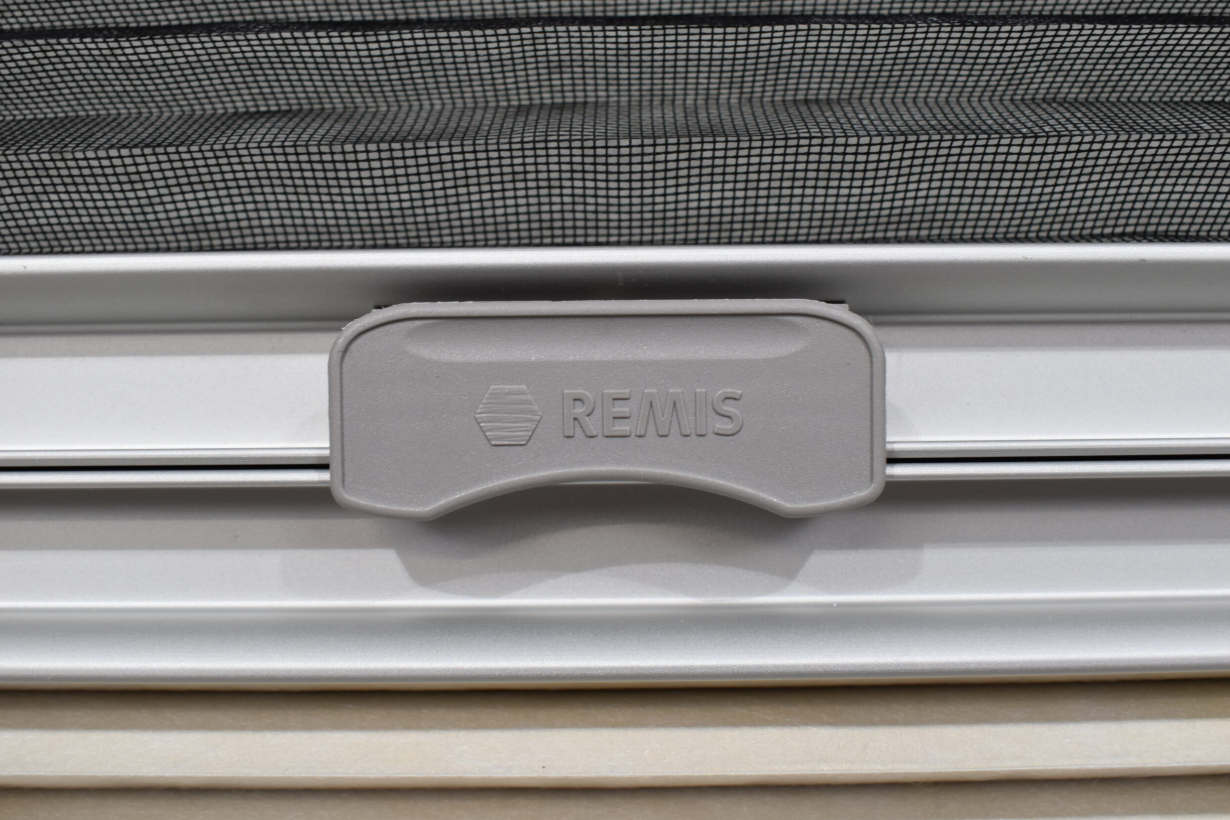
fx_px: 1367
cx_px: 624
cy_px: 414
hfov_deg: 48.5
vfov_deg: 33.4
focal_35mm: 40
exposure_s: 1/60
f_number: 6.3
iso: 400
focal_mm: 26
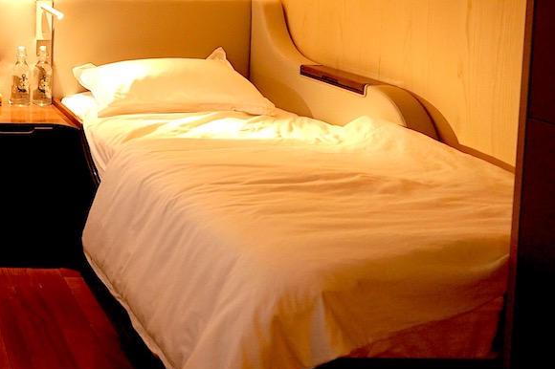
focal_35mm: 44
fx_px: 678
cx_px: -157
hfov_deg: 33.4
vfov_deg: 28.0
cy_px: -27
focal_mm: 17
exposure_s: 1/100
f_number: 4
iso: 1600
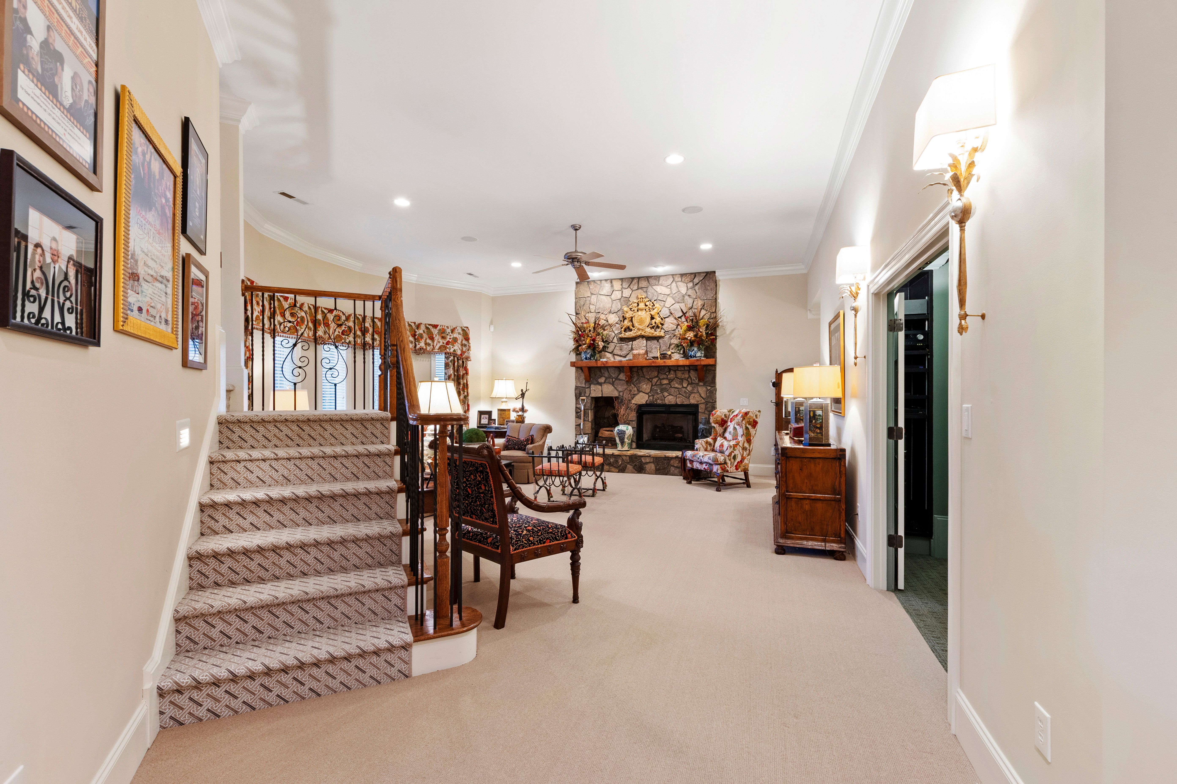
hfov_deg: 100.4
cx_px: 588
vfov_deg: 77.3
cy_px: 392
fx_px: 490
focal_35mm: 15
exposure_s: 2
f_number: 8
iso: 160
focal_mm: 10
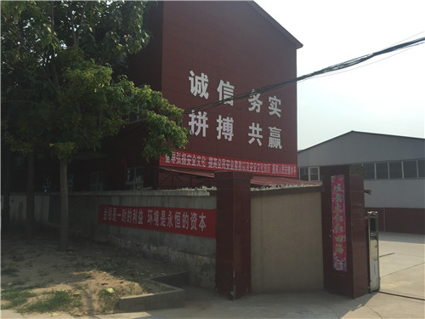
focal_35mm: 29
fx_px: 356
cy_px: 160
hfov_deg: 61.7
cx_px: 212
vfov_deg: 48.2
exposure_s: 1/3300
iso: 32
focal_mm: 4.15
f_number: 2.2
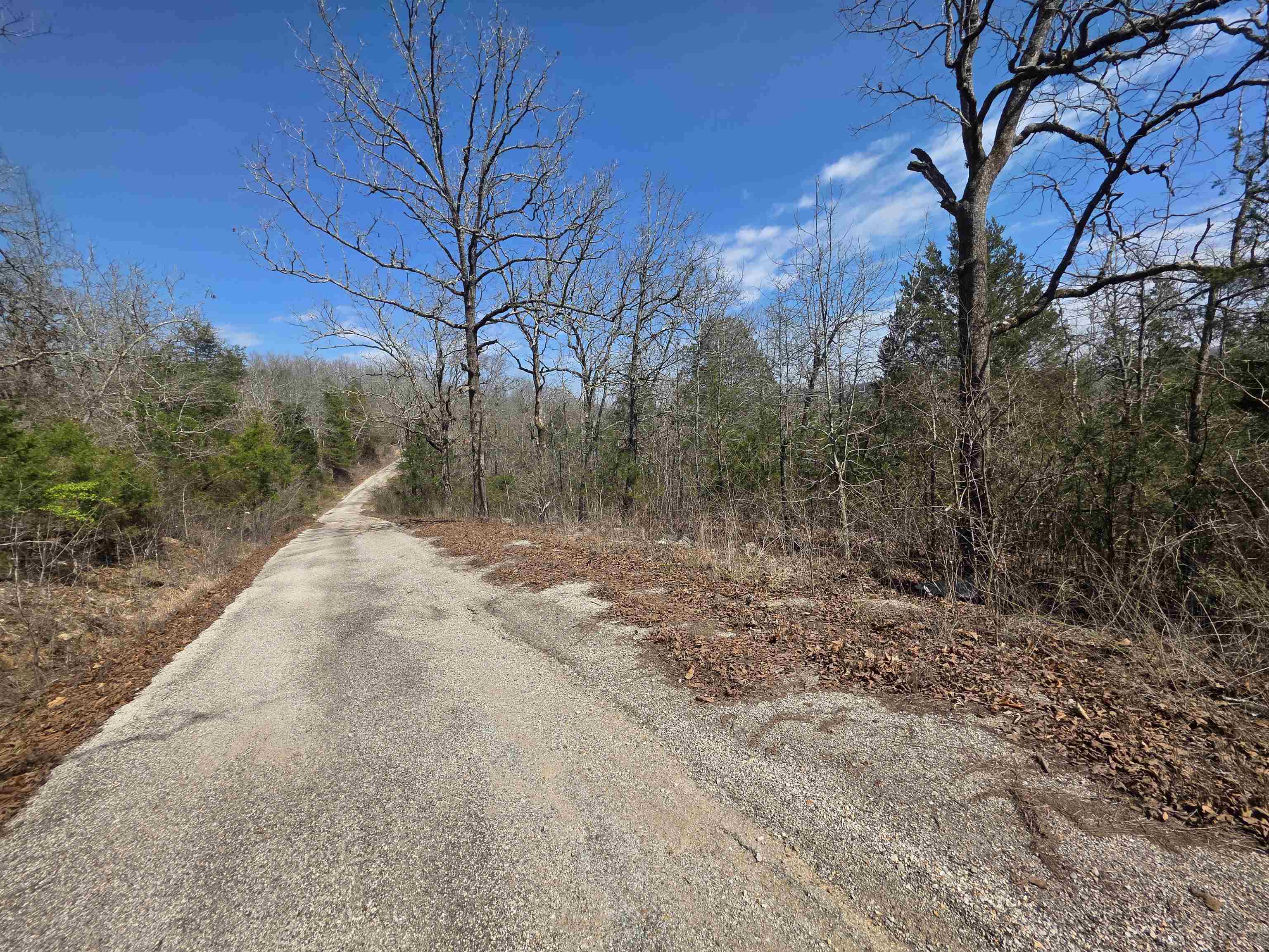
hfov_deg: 106.2
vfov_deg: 89.9
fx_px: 477
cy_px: 476
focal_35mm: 13
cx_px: 634
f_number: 1.9
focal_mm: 2.2
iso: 40
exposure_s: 1/1874
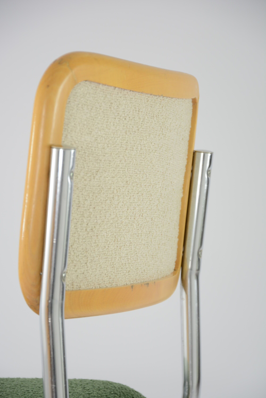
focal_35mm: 158
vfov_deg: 13.0
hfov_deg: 8.7
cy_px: 199
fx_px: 1742
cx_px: 133
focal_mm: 105
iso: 400
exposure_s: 1/125
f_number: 5.6
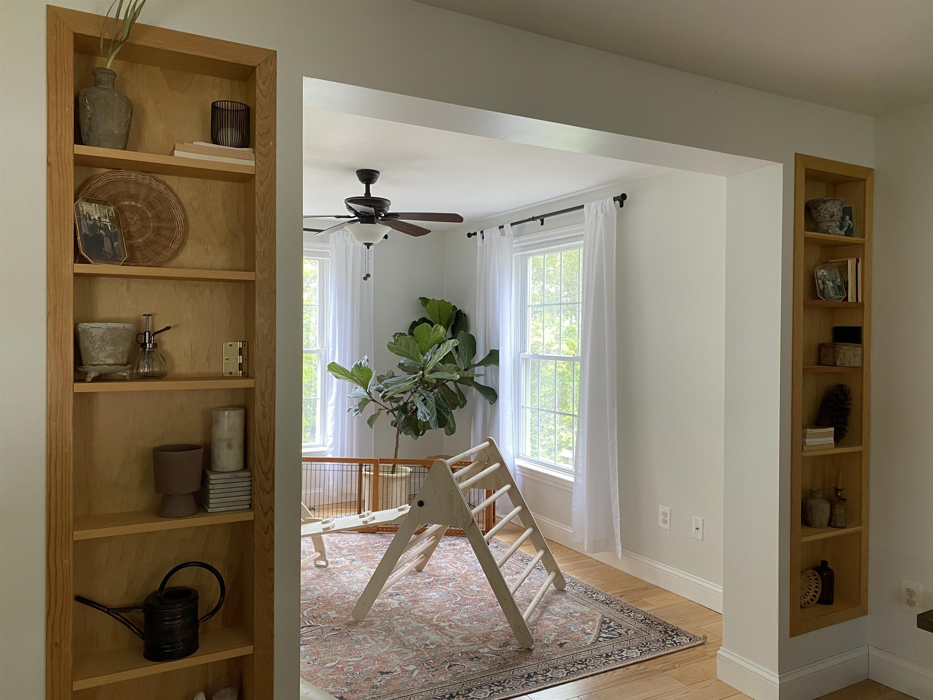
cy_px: 350
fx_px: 701
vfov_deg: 53.1
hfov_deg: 67.3
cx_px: 466
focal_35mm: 26
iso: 80
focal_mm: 4.25
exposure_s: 1/60
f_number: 1.8
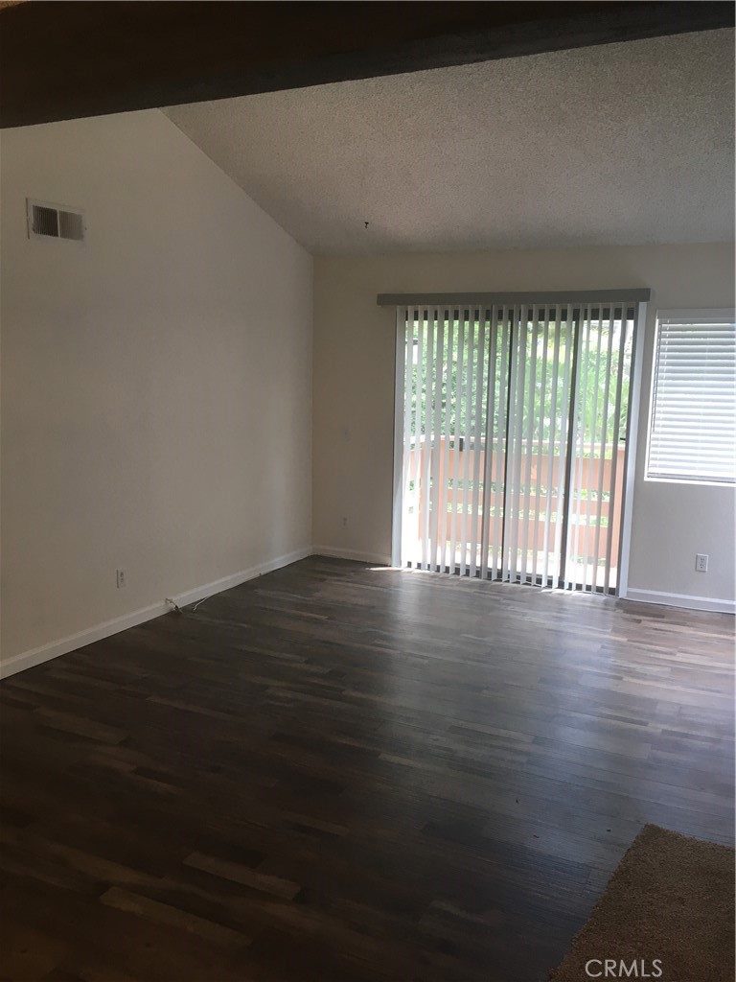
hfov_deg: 48.2
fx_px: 822
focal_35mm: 29
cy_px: 491
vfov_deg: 61.7
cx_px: 368
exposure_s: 1/30
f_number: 2.2
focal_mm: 4.15
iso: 32
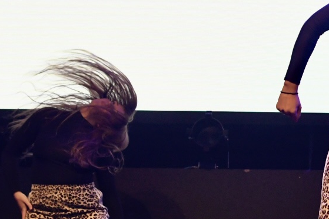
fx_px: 795
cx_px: 376
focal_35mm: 87
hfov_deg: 21.9
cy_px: 111
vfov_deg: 15.7
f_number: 2.8
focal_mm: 20
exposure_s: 1/250
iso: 2000
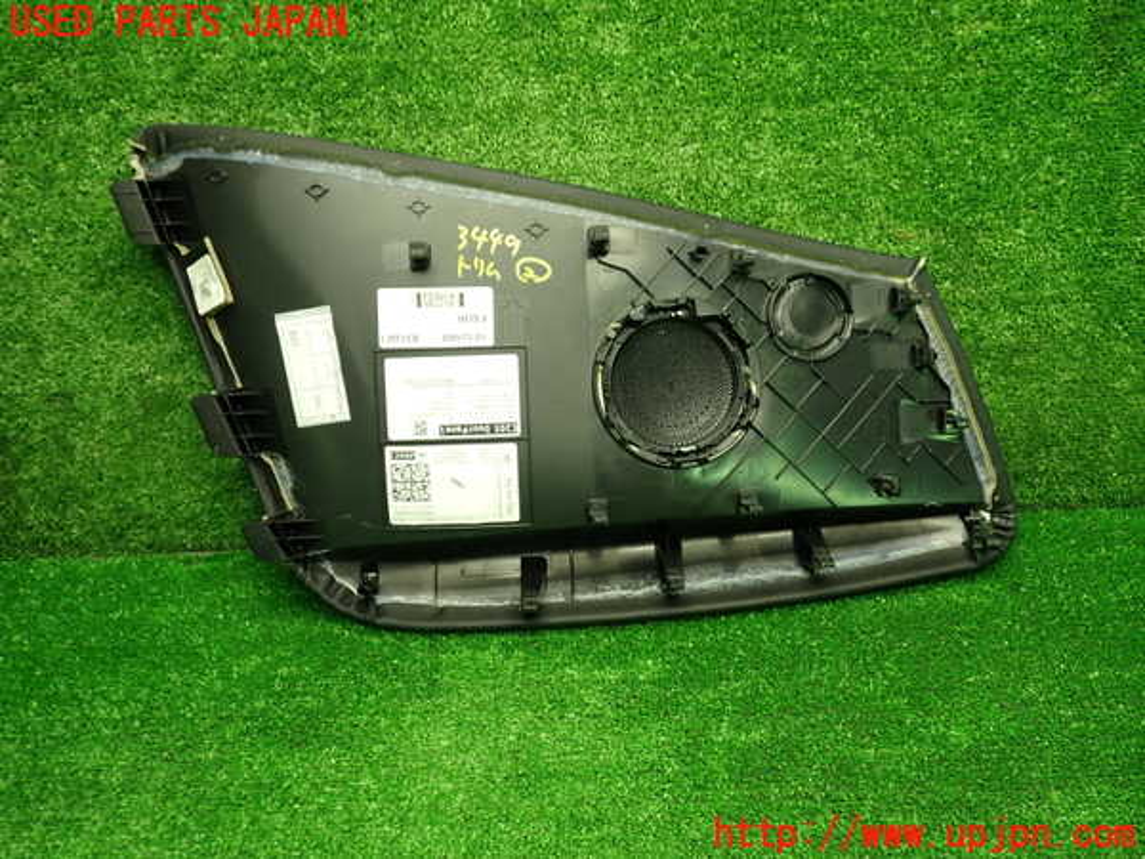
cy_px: 430
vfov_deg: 46.8
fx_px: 992
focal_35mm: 30
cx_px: 572
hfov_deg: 60.0
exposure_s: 1/30
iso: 200
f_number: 2.3
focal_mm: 5.4
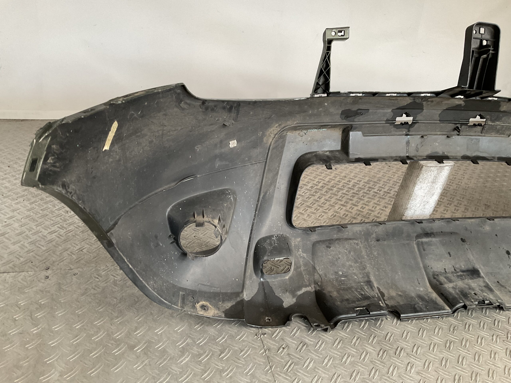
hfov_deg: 61.7
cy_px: 192
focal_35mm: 29
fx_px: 428
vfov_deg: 48.2
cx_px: 256
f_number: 1.8
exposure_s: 1/50
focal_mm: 3
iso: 100
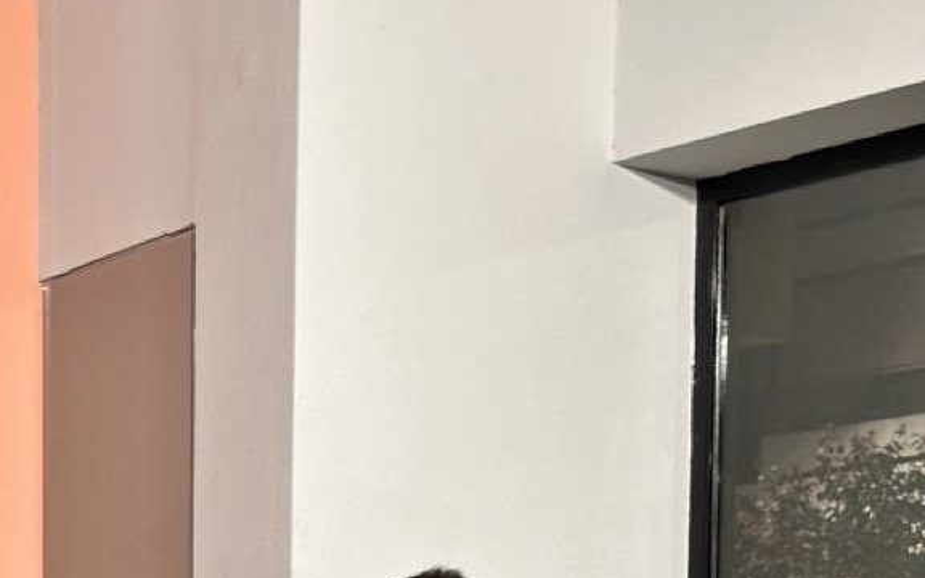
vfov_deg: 10.9
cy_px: 1023
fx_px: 2849
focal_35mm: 113
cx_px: 167
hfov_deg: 18.3
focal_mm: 6.86
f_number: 1.78
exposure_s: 1/50
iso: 160
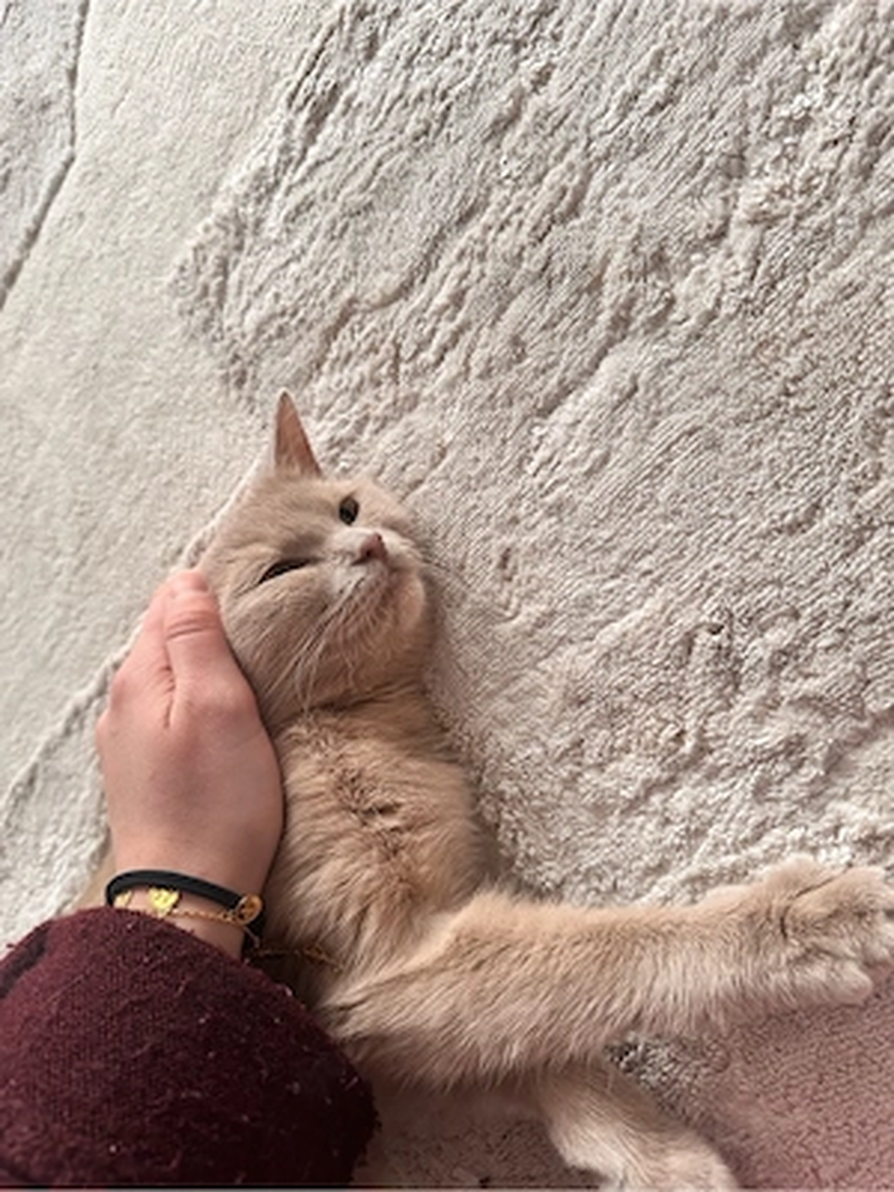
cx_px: 447
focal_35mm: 24
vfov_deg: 71.6
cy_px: 596
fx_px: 826
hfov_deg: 56.8
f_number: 1.78
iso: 200
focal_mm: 6.86
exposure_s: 1/121
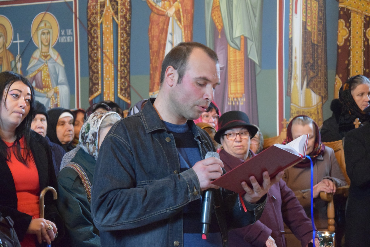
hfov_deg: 21.9
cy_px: 124
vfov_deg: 14.7
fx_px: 956
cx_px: 185
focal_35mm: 93
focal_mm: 62
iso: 6400
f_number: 5.3
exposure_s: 1/30
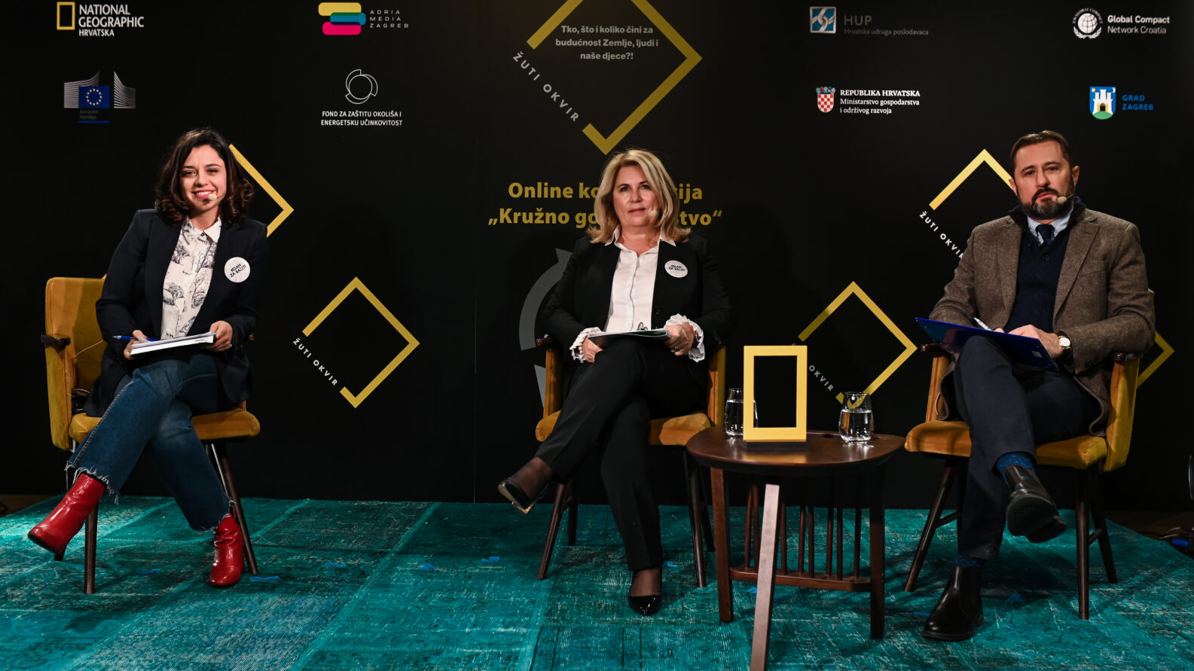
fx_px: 1171
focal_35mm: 37
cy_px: 339
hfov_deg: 54.0
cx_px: 597
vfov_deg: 32.0
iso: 400
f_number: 3.5
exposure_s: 1/100
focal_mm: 35
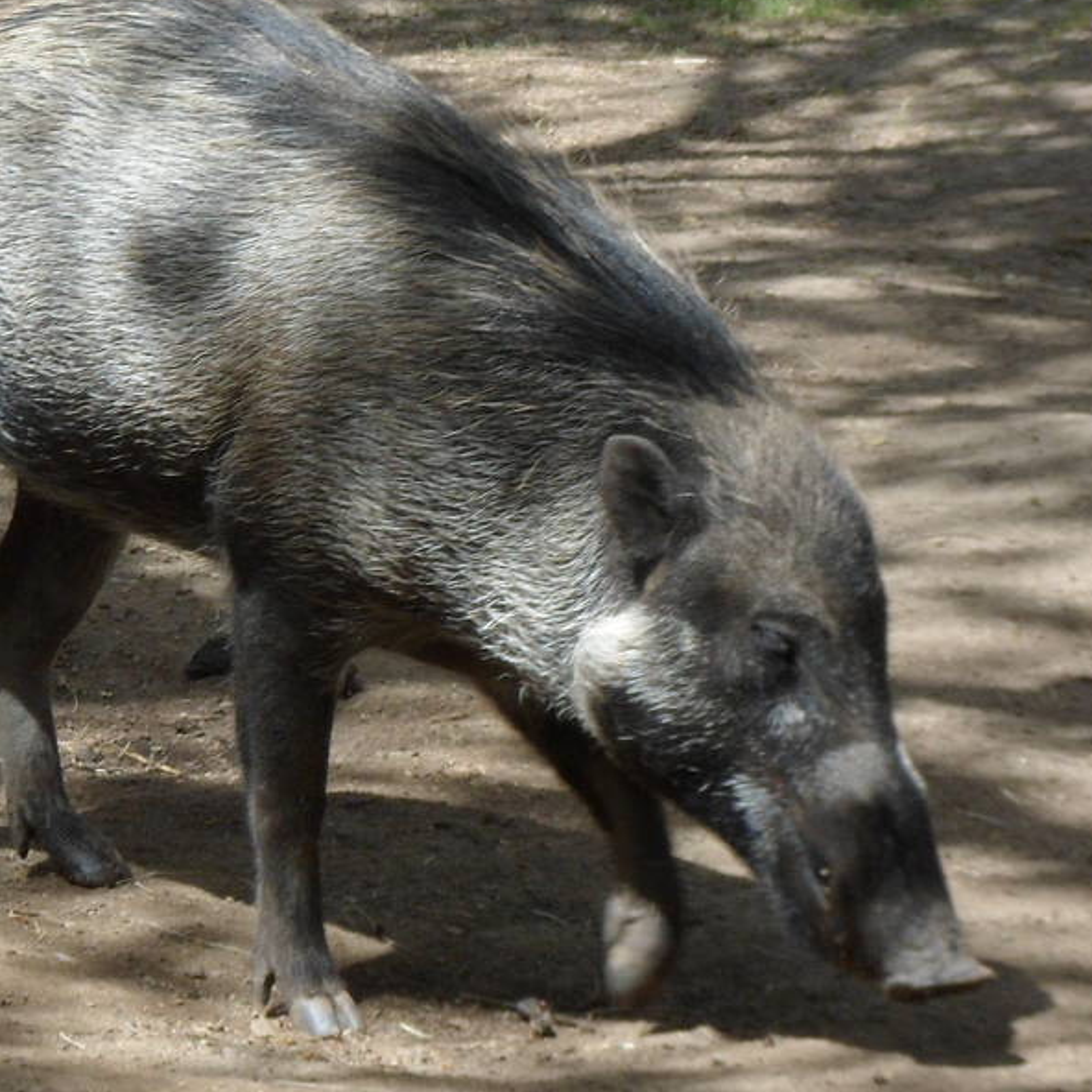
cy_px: 282
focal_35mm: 251
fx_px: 8958
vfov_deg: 7.0
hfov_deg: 7.0
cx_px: 146
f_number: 5.3
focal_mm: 17.7
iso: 80
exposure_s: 1/250
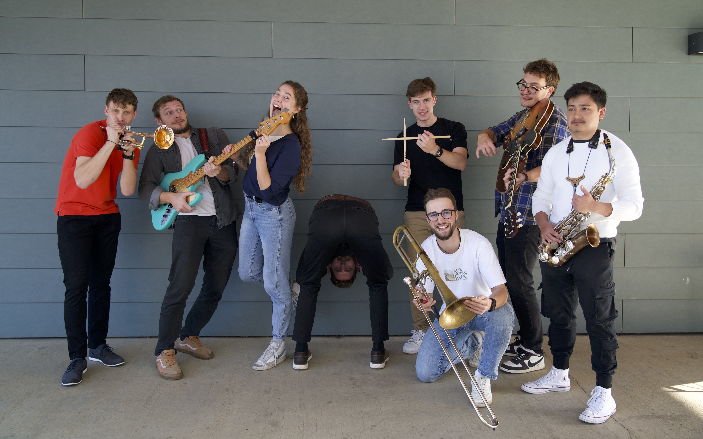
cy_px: 203
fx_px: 594
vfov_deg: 40.6
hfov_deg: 61.2
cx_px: 354
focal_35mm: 31
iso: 320
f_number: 4
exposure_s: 1/50
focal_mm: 30
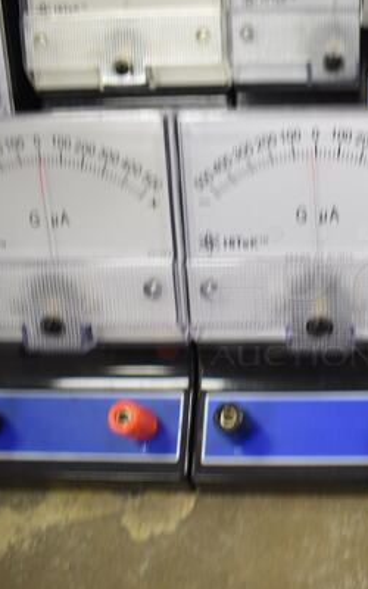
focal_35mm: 42
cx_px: 365
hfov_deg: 28.7
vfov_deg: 47.2
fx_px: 674
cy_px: 293
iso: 900
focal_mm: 18
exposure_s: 1/60
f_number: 4
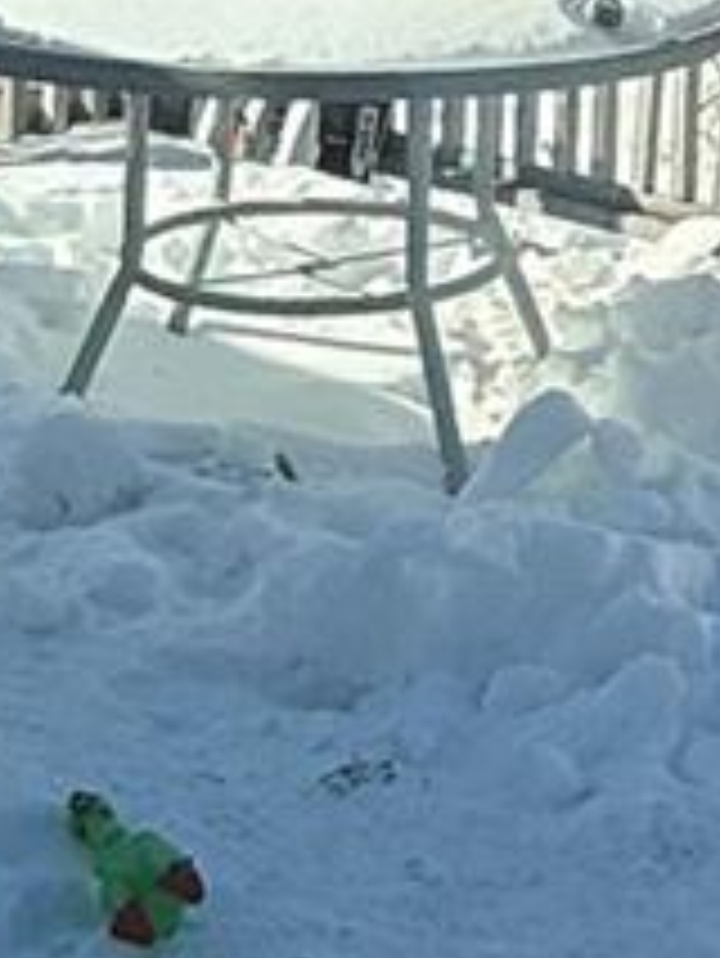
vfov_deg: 18.1
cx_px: 729
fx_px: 2798
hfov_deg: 14.4
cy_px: -301
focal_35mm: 101
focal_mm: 2.22
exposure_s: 1/1656
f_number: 2.2
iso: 50
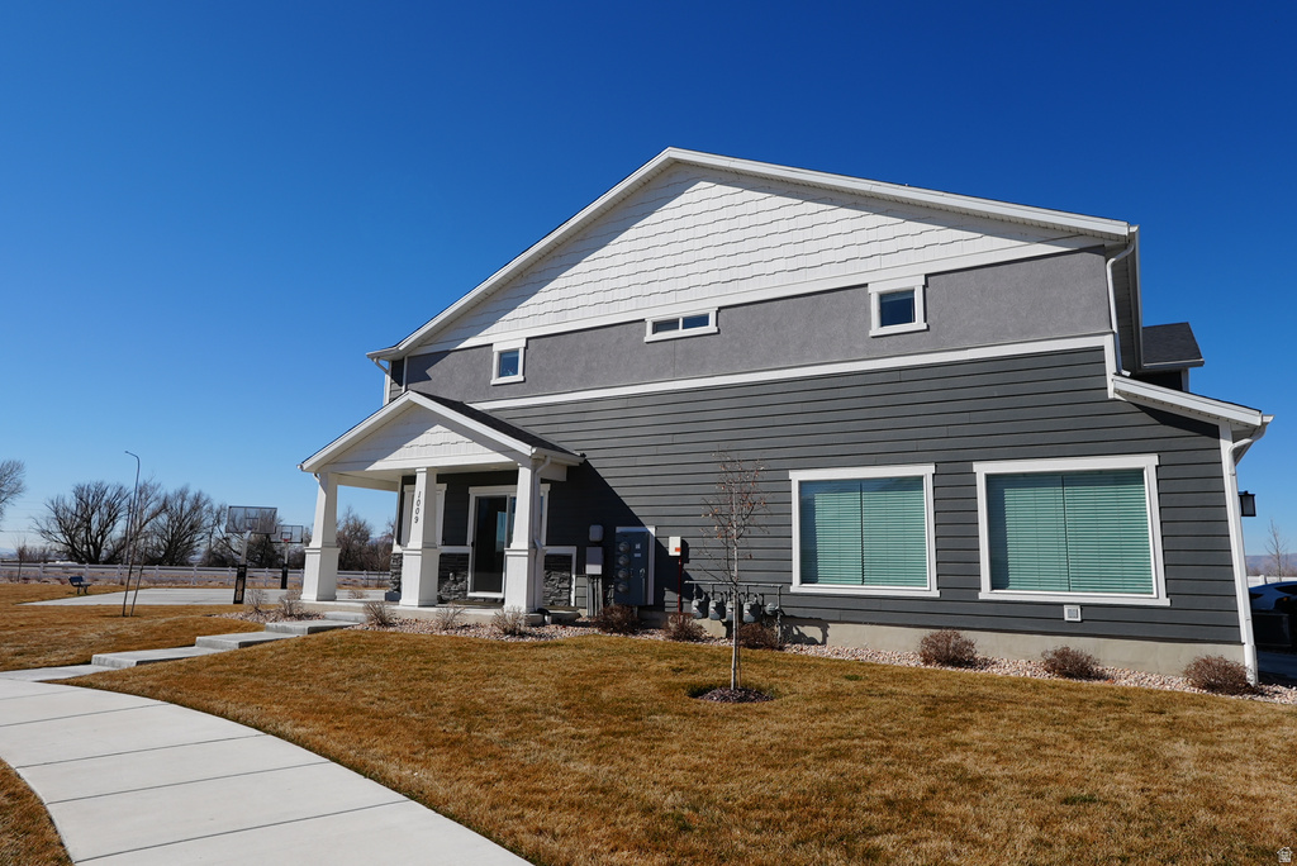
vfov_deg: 57.3
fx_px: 793
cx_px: 648
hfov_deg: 78.5
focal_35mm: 22
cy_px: 433
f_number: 5.6
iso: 80
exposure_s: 1/800
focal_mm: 15
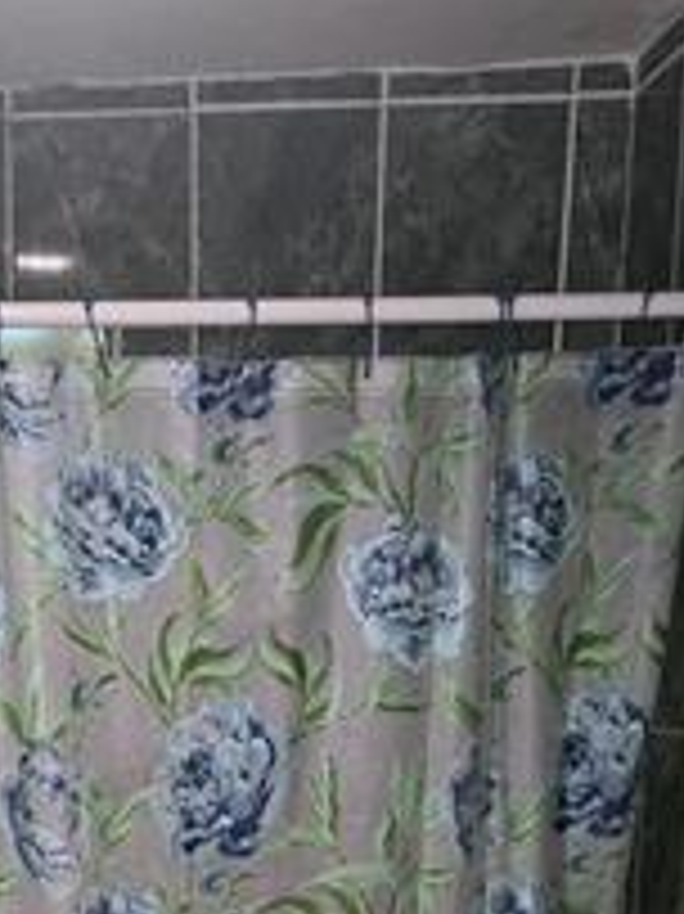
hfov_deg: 21.1
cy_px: 1261
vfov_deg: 24.2
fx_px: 1793
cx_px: 63
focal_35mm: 68
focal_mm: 5.4
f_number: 1.8
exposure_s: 1/24
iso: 100
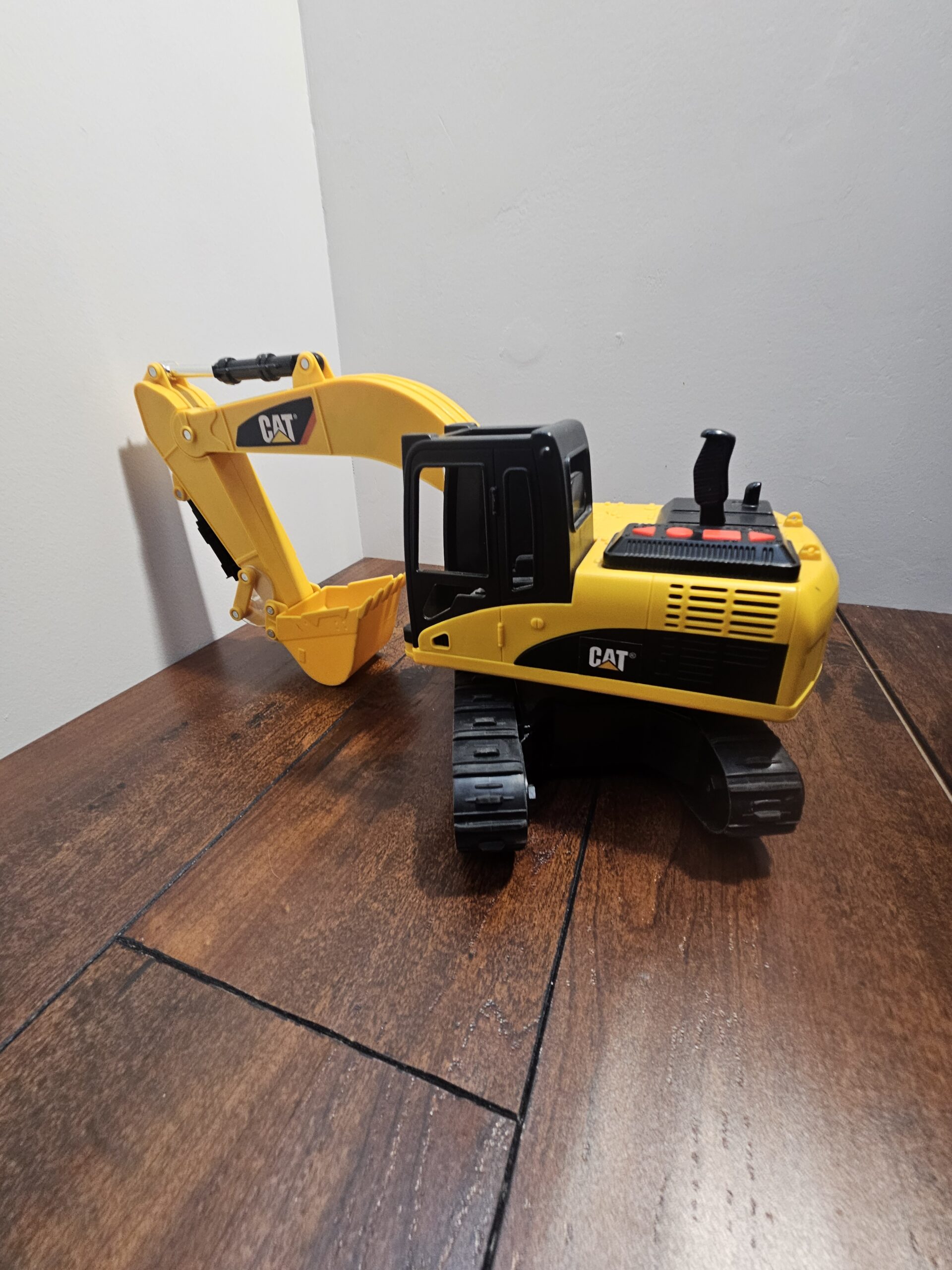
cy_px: 635
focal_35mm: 13
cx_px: 476
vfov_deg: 106.2
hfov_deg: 89.9
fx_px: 477
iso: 125
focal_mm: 2.2
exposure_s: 1/60
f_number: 2.2
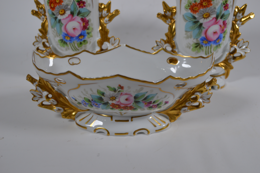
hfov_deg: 53.2
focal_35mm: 36
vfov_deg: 36.8
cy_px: 86
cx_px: 130
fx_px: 260
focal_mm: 24
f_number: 5.6
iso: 220
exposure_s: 1/125
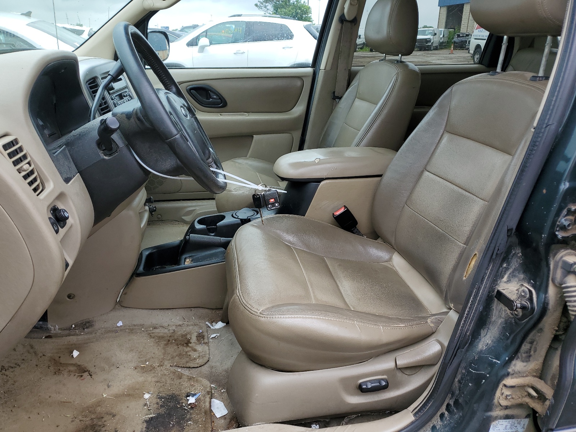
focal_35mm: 26
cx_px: 288
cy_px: 216
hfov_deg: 67.3
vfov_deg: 53.1
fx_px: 433
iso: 50
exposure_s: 1/370
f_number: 1.5
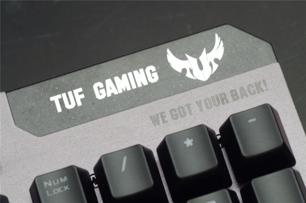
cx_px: 153
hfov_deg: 15.2
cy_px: 102
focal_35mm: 135
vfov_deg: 10.1
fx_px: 1145
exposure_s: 1/80
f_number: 9
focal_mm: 90
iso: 800
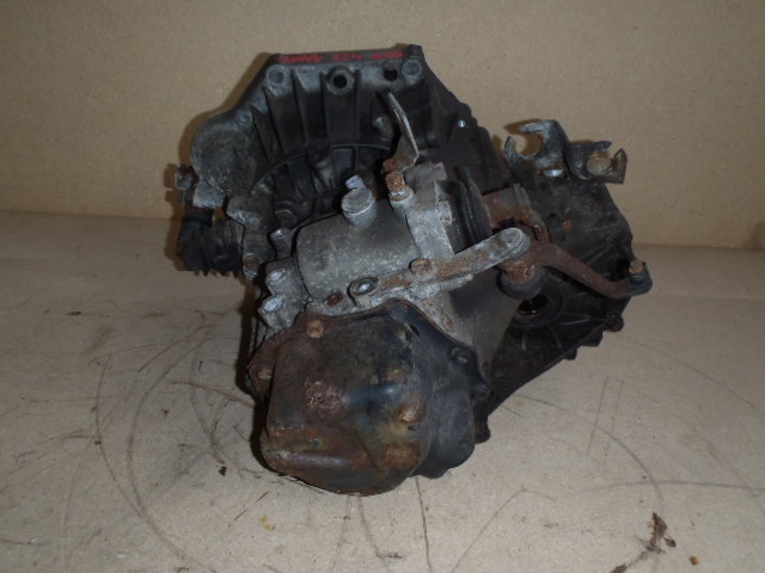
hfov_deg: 63.4
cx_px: 382
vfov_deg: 49.7
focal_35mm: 28
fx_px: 619
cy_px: 286
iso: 100
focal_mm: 5
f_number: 3.9
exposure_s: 1/30
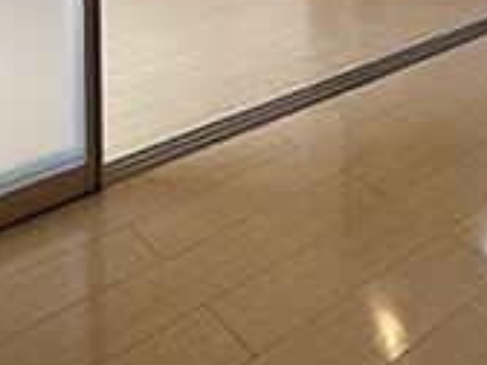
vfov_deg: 22.3
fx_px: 703
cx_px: 304
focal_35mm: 50
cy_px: -223
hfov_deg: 38.0
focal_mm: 2.22
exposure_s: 1/120
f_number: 2.2
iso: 100
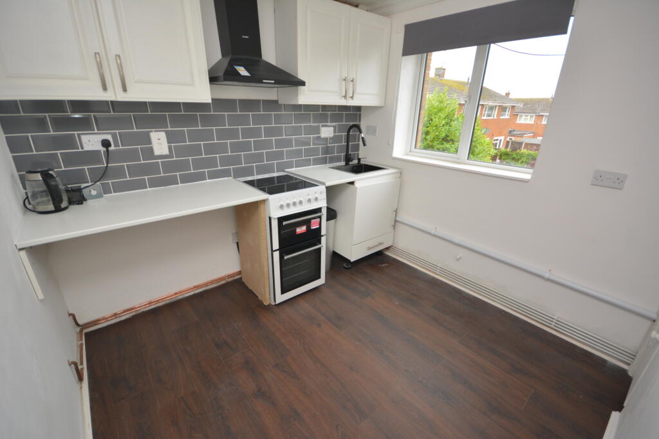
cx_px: 330
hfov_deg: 100.4
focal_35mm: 15
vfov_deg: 77.3
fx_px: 275
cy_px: 220
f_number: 4
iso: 500
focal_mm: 10
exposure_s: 1/60
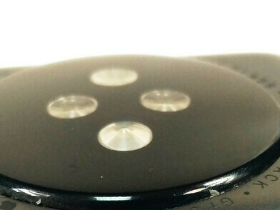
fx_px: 688
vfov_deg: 16.9
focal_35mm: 85
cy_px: 220
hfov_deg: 23.0
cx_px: 131
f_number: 2.2
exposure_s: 1/50
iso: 250
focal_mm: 3.82
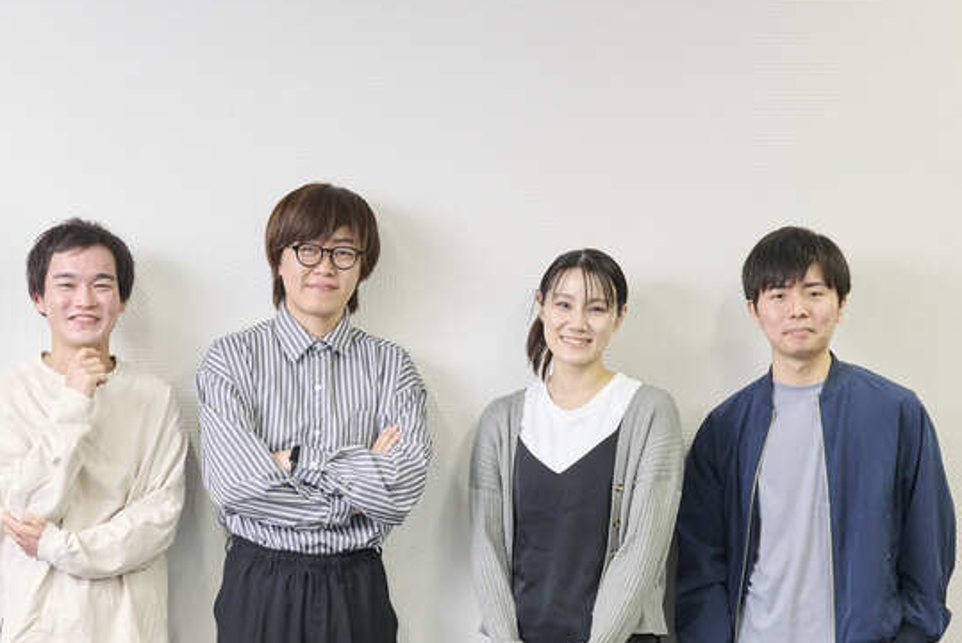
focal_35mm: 89
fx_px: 2379
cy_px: 547
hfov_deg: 22.7
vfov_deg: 15.2
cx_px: 282
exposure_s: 1/125
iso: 2500
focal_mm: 50
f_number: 8
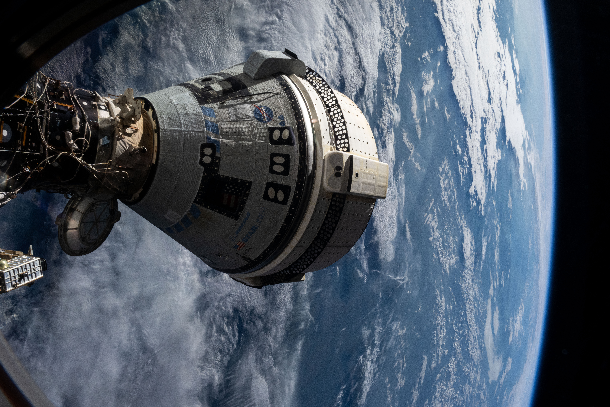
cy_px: 204
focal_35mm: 24
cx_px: 305
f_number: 16
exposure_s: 1/400
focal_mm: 24
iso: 1000
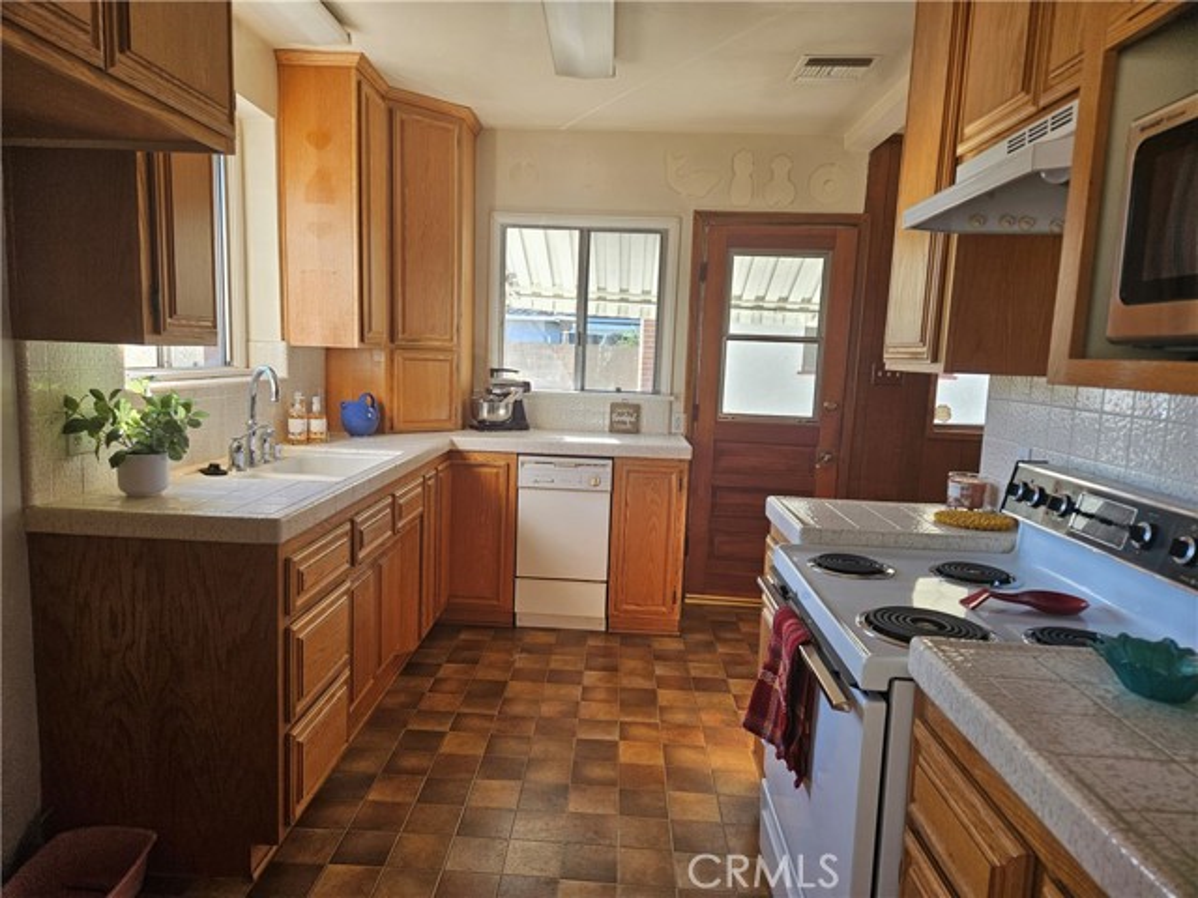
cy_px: 449
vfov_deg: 58.9
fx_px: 796
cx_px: 599
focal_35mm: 23
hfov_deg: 73.9
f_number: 1.8
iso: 50
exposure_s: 1/180
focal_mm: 5.4
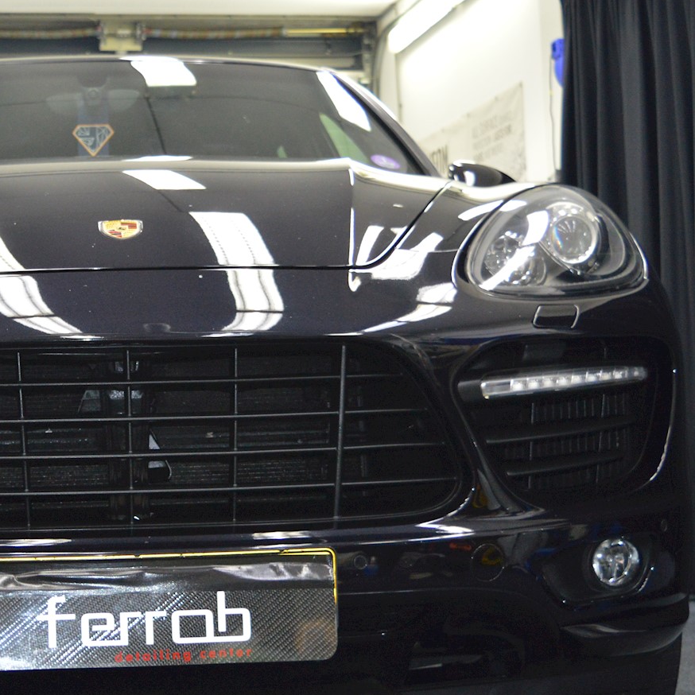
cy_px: 354
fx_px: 1589
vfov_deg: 24.7
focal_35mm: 70
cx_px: 139
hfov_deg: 24.3
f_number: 4
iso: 1000
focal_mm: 25
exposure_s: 1/60
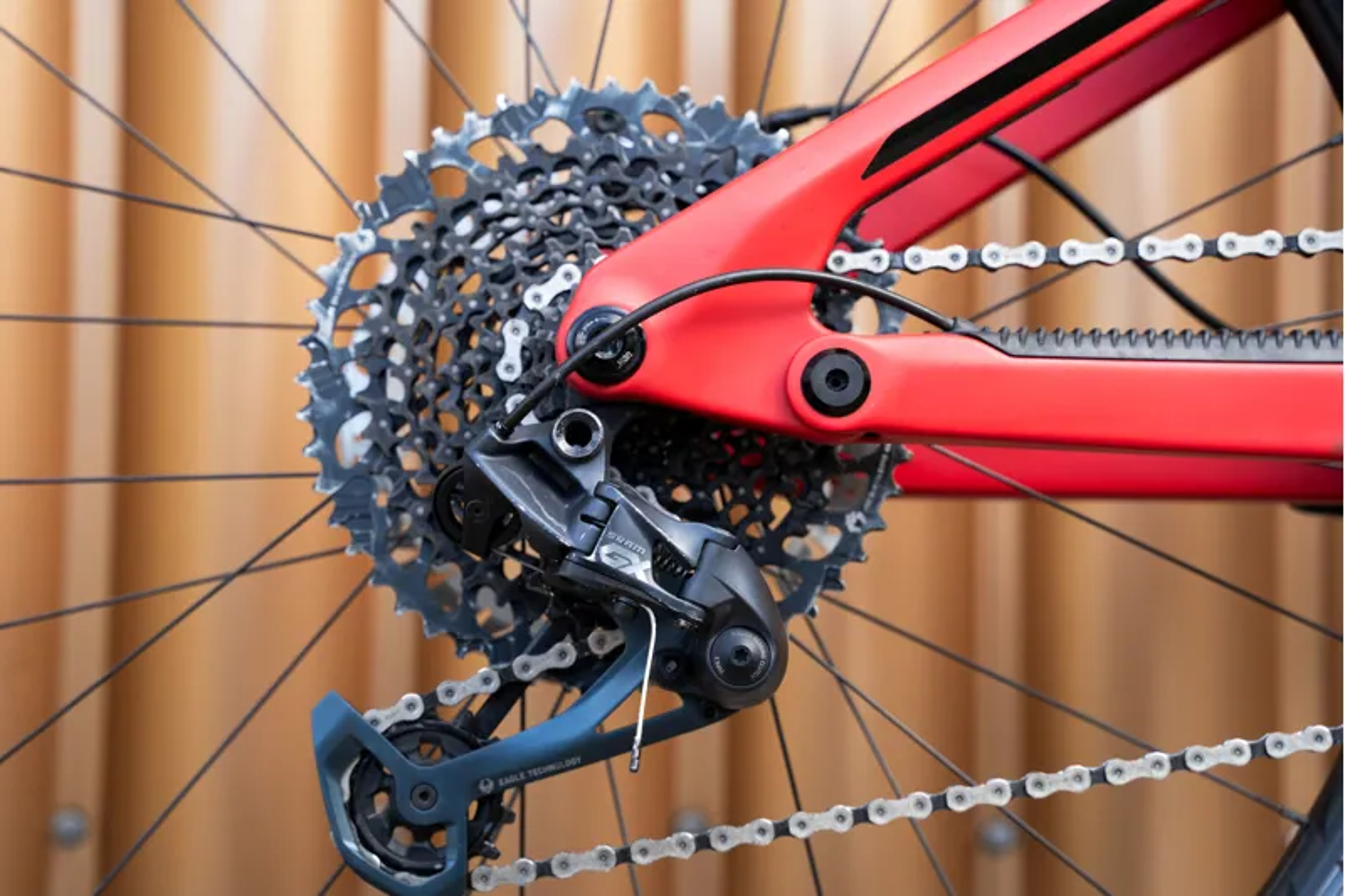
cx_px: 672
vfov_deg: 22.6
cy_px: 448
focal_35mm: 60
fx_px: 2241
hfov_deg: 33.4
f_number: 5
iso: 800
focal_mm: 60
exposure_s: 1/640
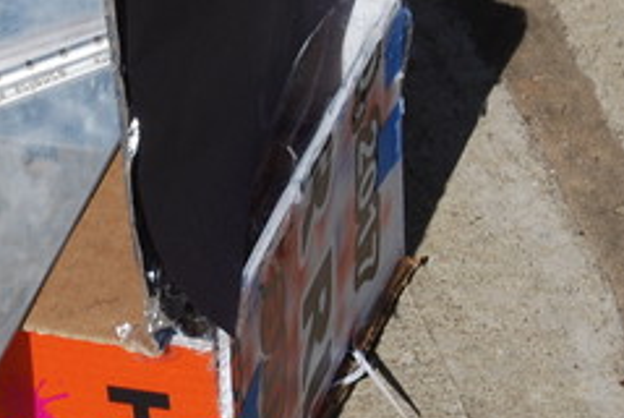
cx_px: 123
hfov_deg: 6.4
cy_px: 116
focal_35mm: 321
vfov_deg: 4.3
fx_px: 5571
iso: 100
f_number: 9
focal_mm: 50
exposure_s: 1/320
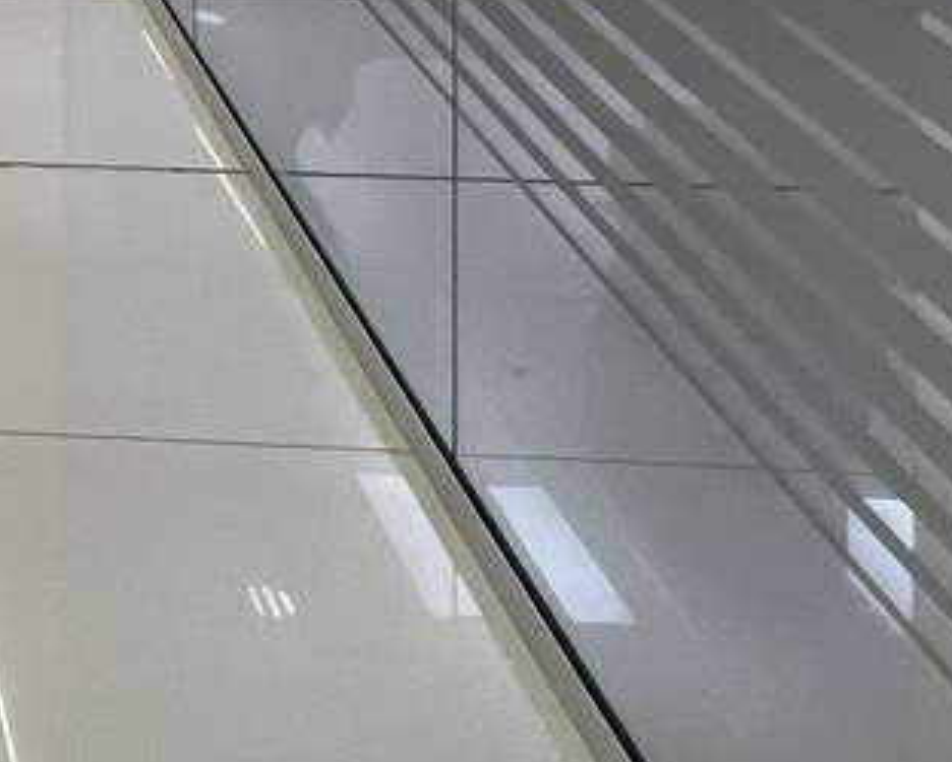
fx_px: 1720
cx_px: -525
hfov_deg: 23.7
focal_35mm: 61
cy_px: -718
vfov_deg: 18.1
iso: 100
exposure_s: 1/100
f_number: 1.8
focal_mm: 1.57
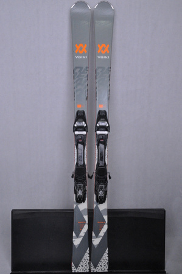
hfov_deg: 35.4
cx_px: 91
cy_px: 137
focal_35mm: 38
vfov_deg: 51.3
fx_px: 285
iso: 3200
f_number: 9.5
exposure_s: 1/125
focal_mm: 25
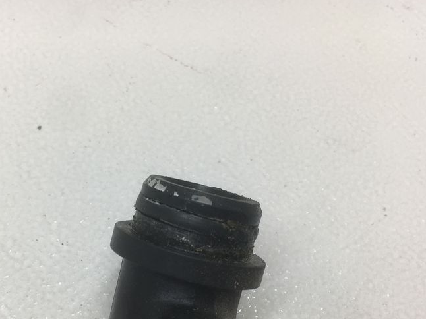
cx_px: 152
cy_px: 224
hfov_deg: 40.9
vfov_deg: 31.1
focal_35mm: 46
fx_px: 566
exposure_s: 1/113
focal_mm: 4.15
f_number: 2.2
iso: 25
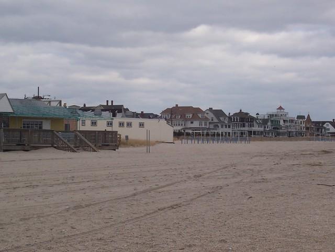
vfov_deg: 13.3
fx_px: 1074
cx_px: 168
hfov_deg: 17.7
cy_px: 126
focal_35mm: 111
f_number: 9.5
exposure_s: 1/180
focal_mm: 16.8
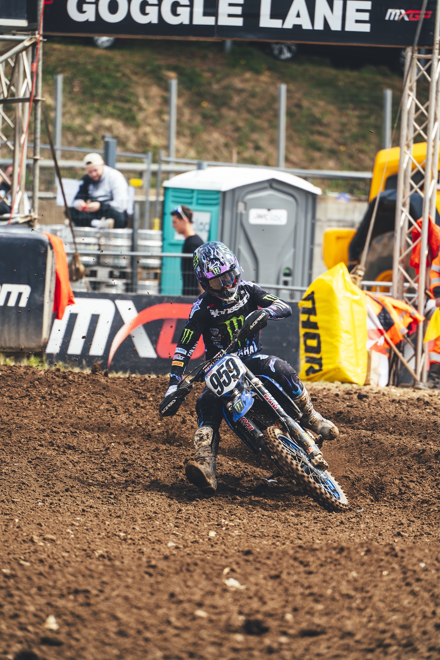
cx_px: 220
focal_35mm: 400
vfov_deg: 5.2
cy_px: 330
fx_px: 7334
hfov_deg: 3.4
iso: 200
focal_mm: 400
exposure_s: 1/500
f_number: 5.6
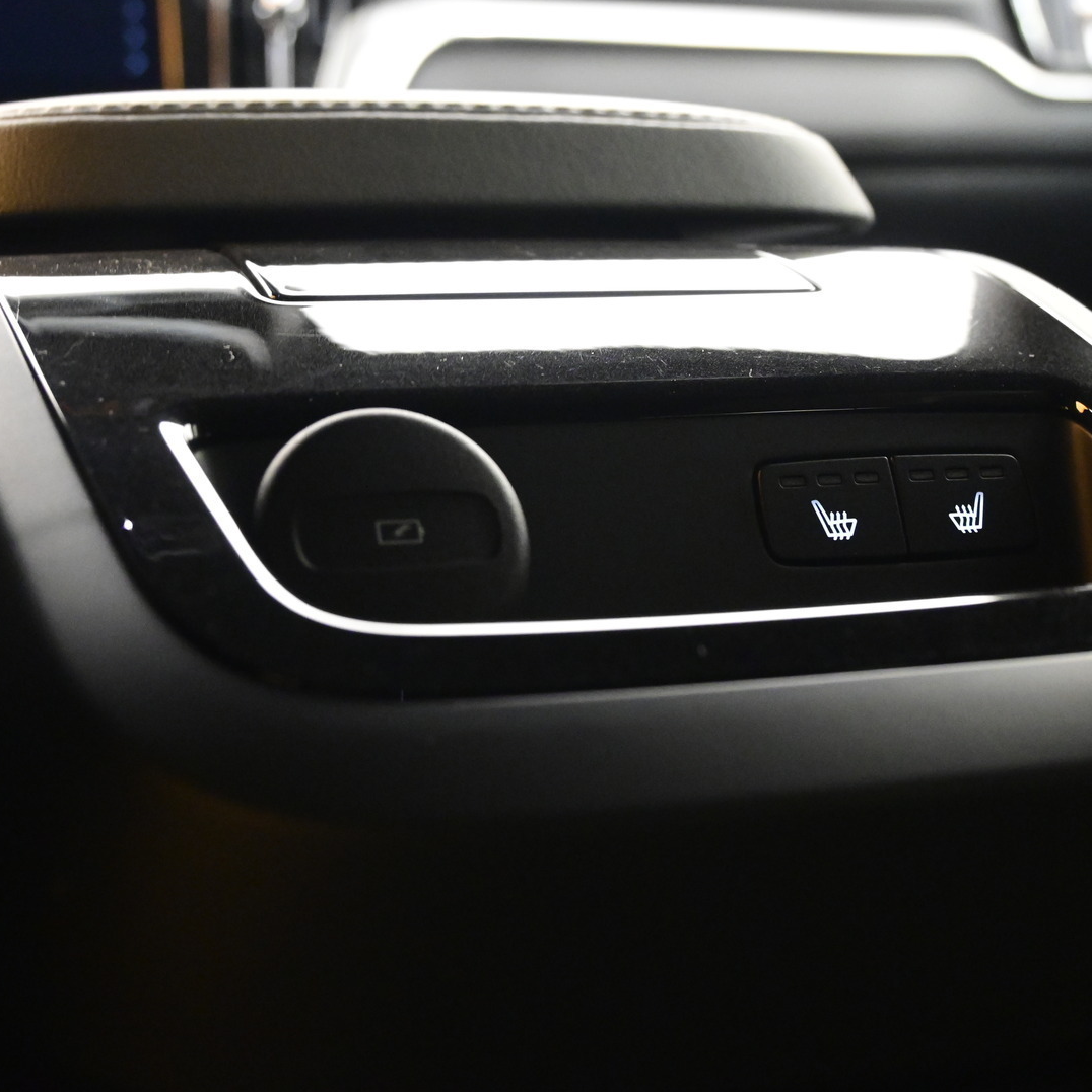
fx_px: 1986
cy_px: 545
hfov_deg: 30.7
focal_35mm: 56
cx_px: 550
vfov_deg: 30.7
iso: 5000
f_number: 5.6
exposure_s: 1/10
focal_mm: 29
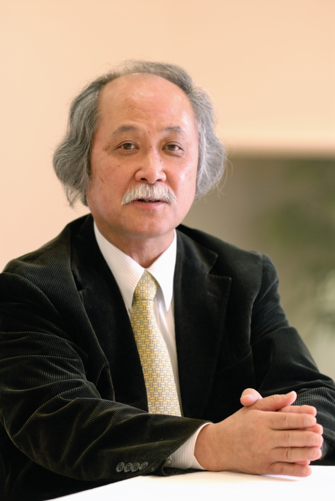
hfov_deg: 8.2
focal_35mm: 168
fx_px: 2339
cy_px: 250
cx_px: 168
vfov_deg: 12.2
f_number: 2.8
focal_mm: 112
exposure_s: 1/125
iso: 400
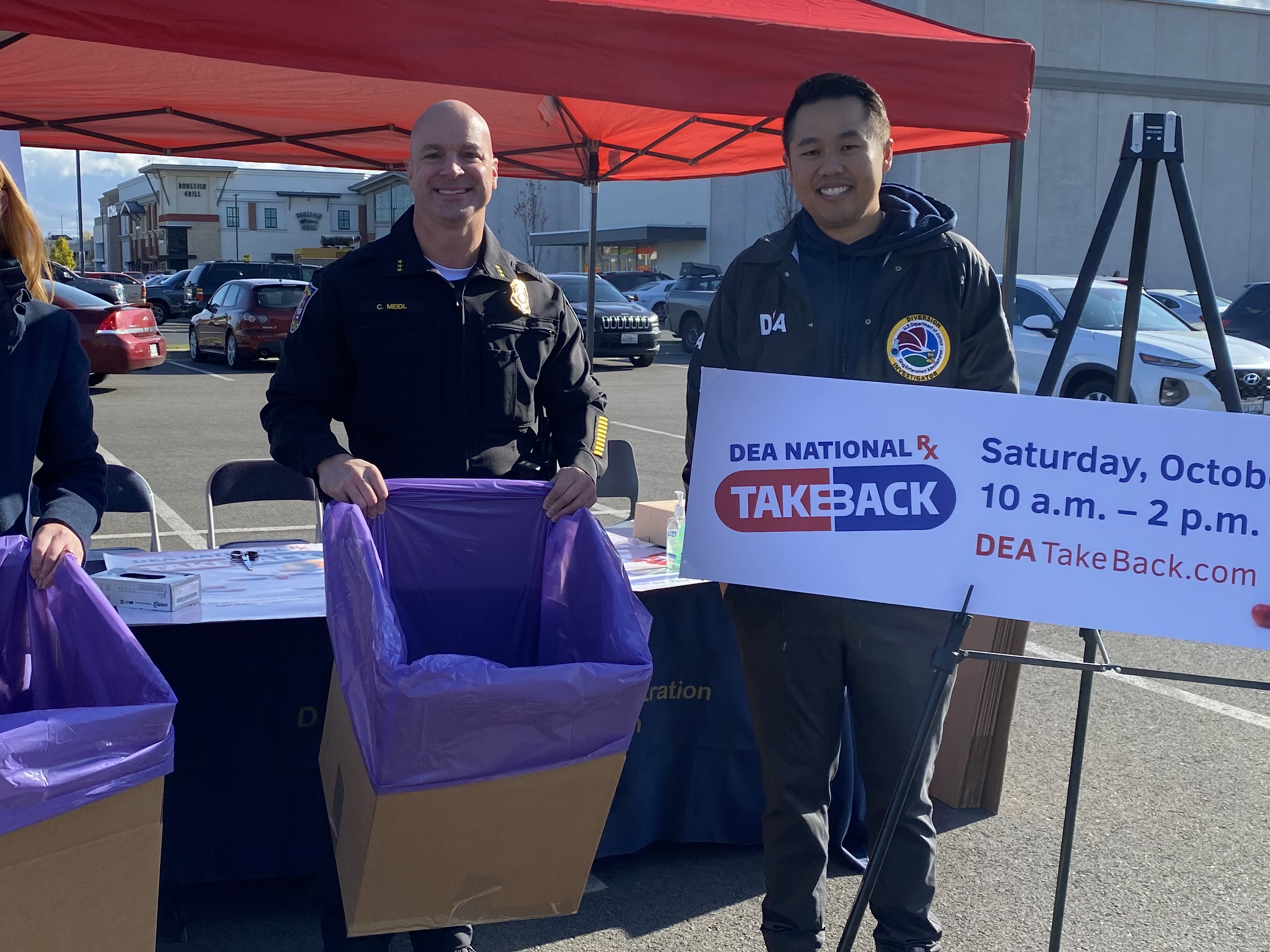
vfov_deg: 36.8
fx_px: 1431
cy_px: 417
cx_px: 596
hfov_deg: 47.8
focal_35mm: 39
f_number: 1.8
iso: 32
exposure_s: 1/1429
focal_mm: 4.25
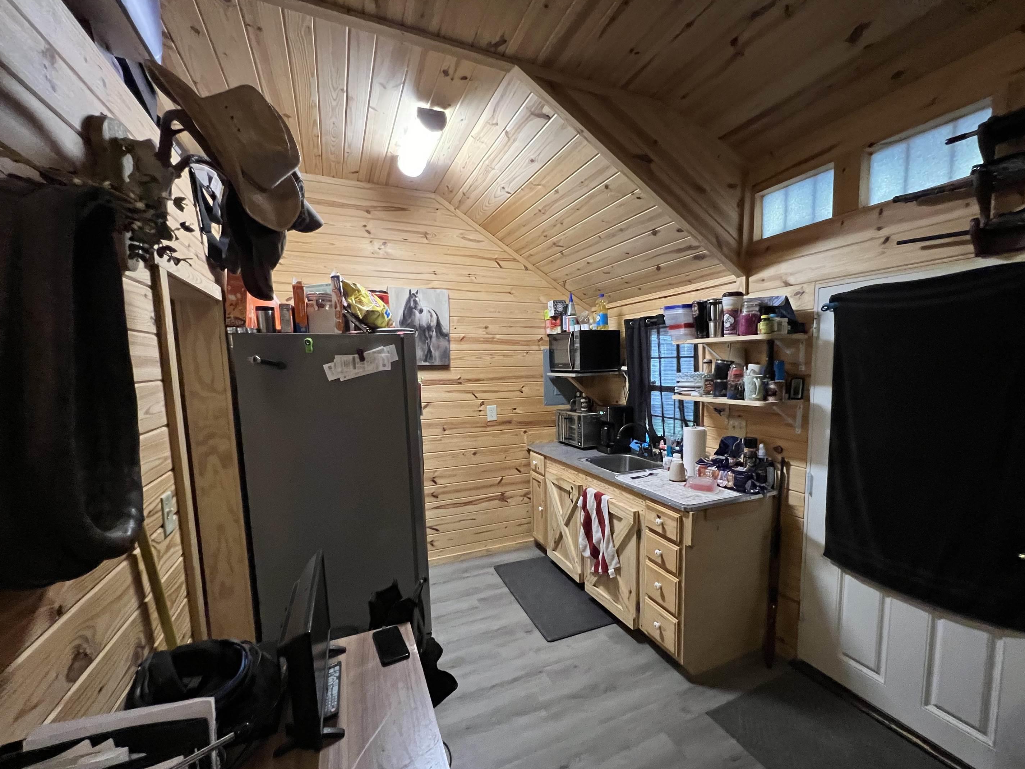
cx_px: 541
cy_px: 411
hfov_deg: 102.0
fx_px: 414
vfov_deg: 85.5
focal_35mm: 14
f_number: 1.8
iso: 640
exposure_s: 1/60
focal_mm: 1.57
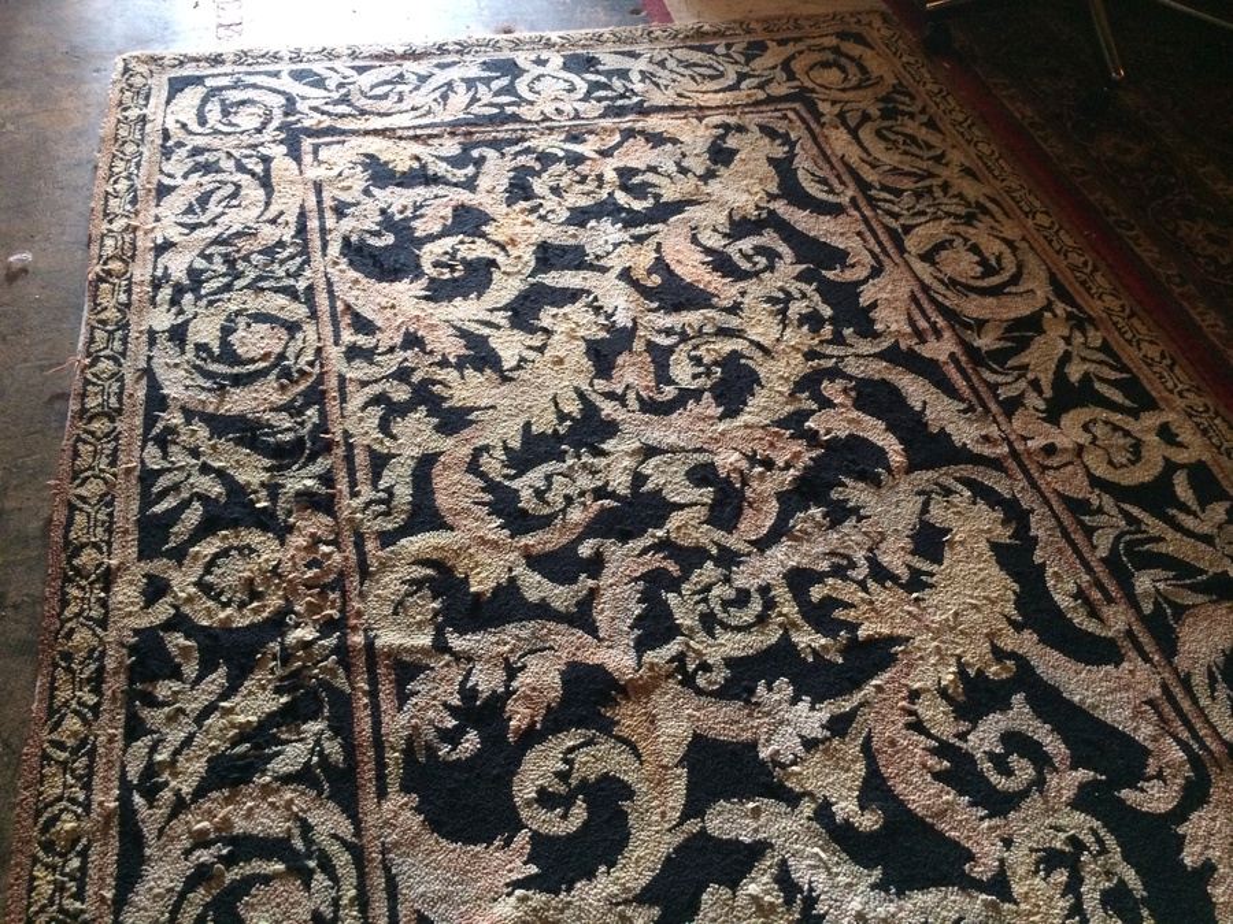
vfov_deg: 46.8
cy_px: 462
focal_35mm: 30
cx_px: 616
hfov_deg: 60.0
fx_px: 1069
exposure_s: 1/17
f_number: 2.2
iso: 320
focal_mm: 4.12
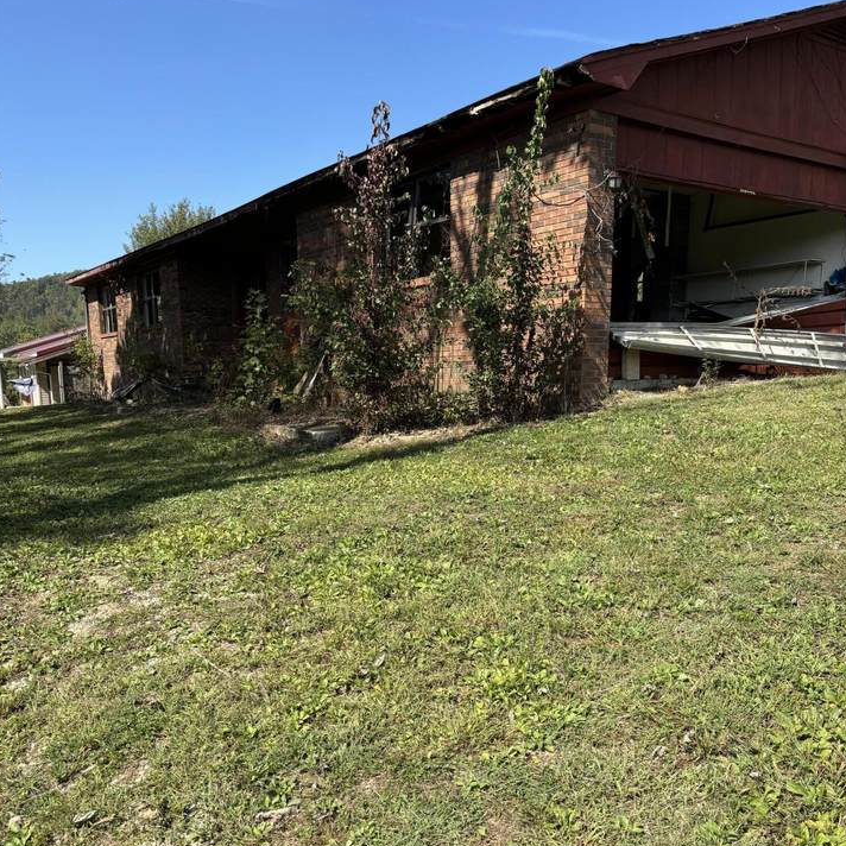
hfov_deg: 52.5
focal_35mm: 31
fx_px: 857
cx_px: 422
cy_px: 537
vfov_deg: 51.9
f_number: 1.6
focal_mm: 5.96
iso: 50
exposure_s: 1/2024
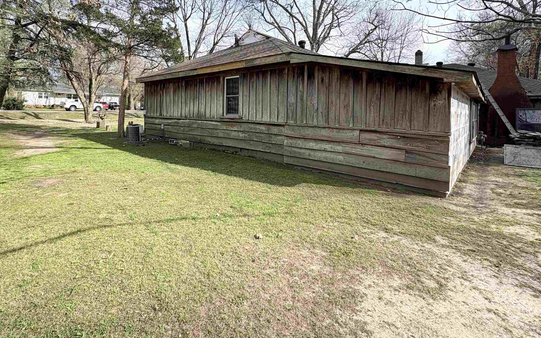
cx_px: 256
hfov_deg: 91.0
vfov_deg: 63.4
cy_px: 114
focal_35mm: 18
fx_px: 265
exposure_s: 1/868
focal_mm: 2.22
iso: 50
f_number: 2.2
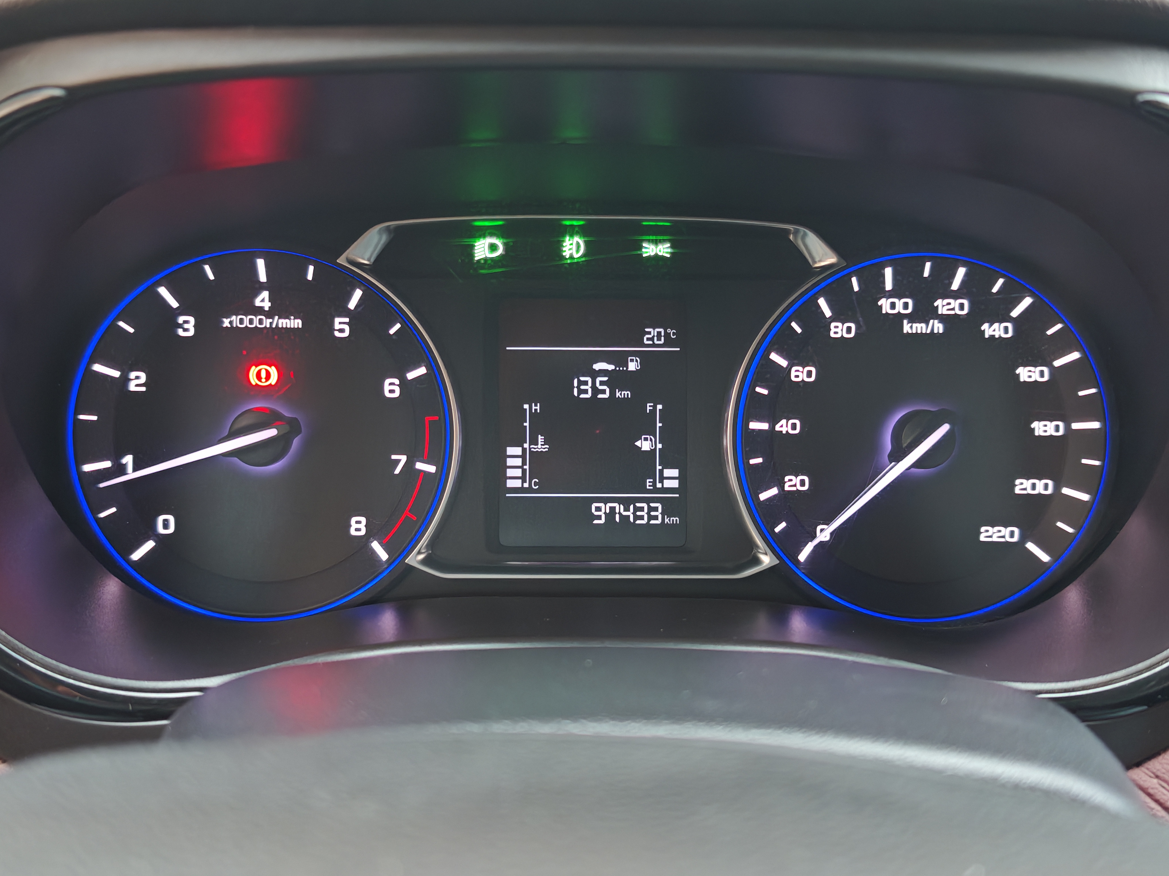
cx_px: 584
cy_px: 438
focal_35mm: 41
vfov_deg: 35.1
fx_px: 1385
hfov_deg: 45.8
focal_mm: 6.68
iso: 500
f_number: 1.44
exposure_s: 1/25
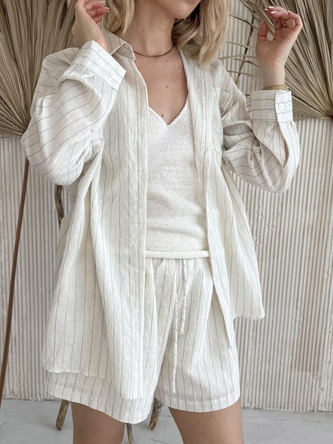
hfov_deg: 56.8
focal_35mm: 24
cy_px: 222
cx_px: 166
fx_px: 308
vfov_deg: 71.6
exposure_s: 1/414
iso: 80
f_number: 1.78
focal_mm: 6.76
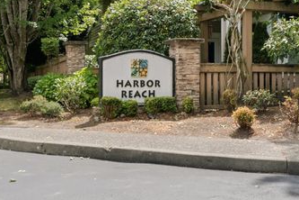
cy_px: 70
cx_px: 128
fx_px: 374
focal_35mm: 45
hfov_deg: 43.5
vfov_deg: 29.7
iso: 250
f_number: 8
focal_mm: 20
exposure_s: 1/125
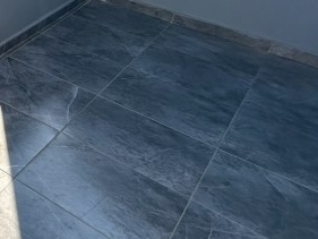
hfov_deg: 22.1
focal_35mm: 51
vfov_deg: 24.8
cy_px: -71
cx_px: -256
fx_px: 469
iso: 40
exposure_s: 1/707
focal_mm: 2.22
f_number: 2.2
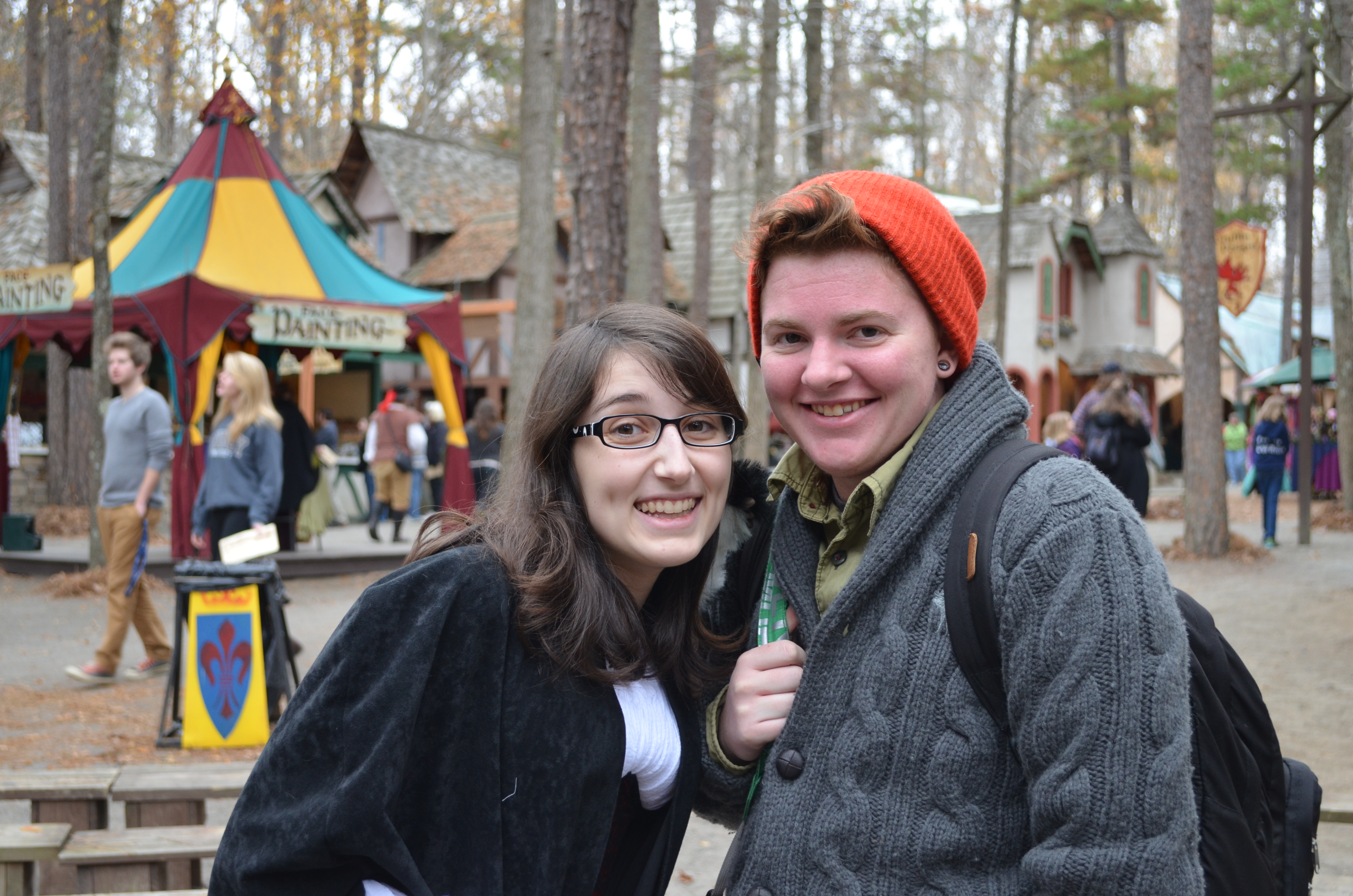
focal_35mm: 54
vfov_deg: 25.0
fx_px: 2025
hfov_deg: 36.9
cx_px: 676
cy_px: 448
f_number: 5
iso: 450
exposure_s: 1/60
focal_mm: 36
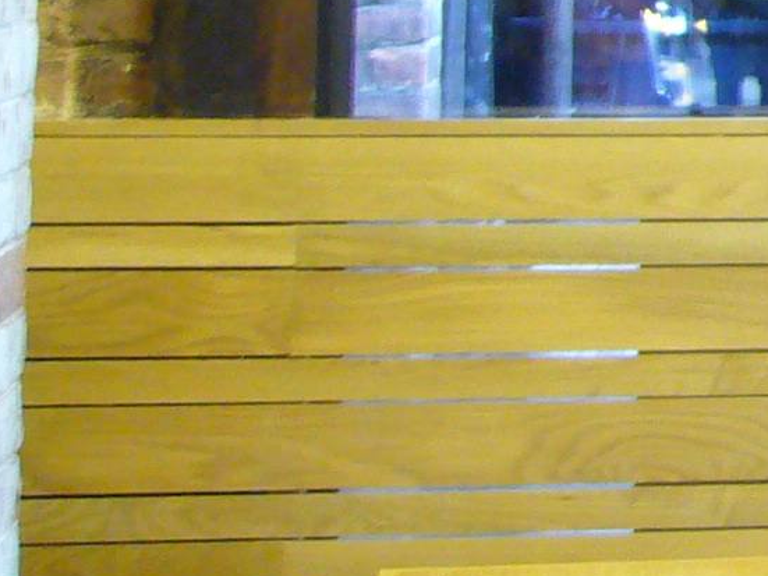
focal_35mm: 179
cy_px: -453
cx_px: 1954
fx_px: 3970
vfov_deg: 8.0
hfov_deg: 9.6
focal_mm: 5.8
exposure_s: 1/8
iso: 200
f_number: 2.8
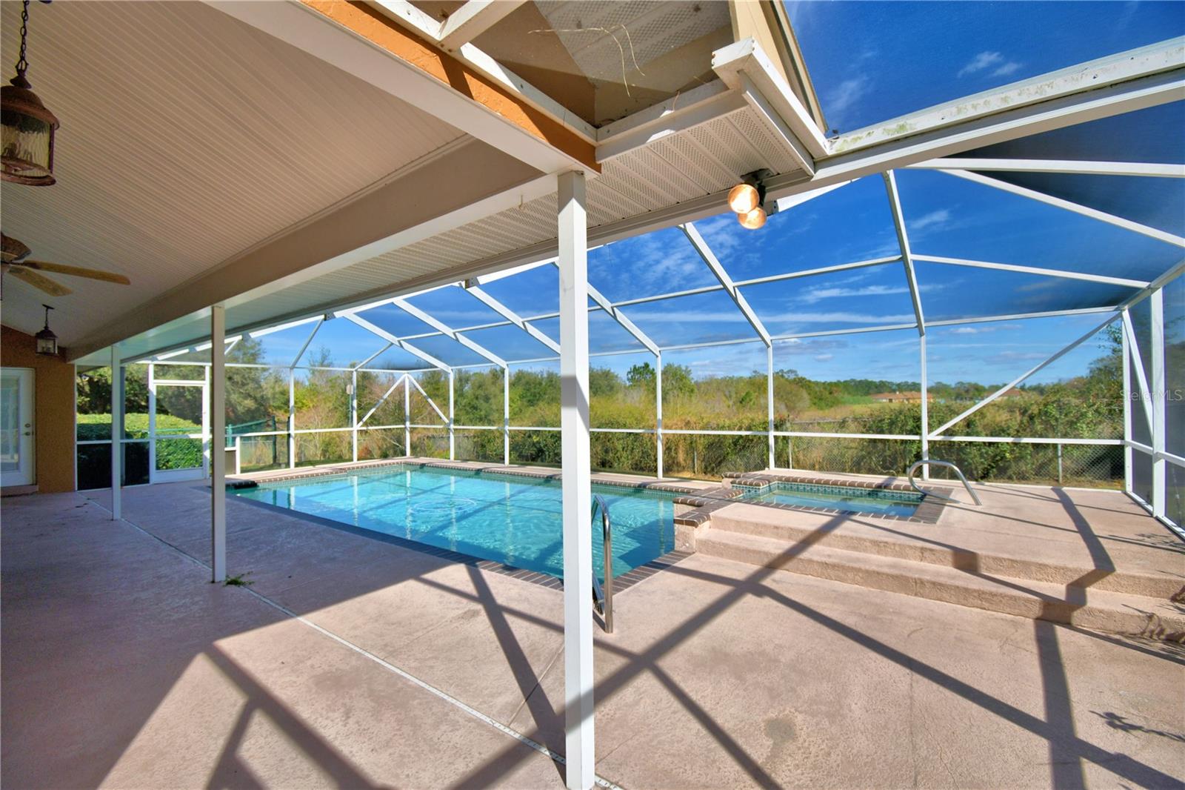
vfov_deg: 77.3
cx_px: 592
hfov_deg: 100.4
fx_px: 494
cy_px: 395
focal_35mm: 15
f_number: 4.5
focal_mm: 10
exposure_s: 1/1000
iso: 100
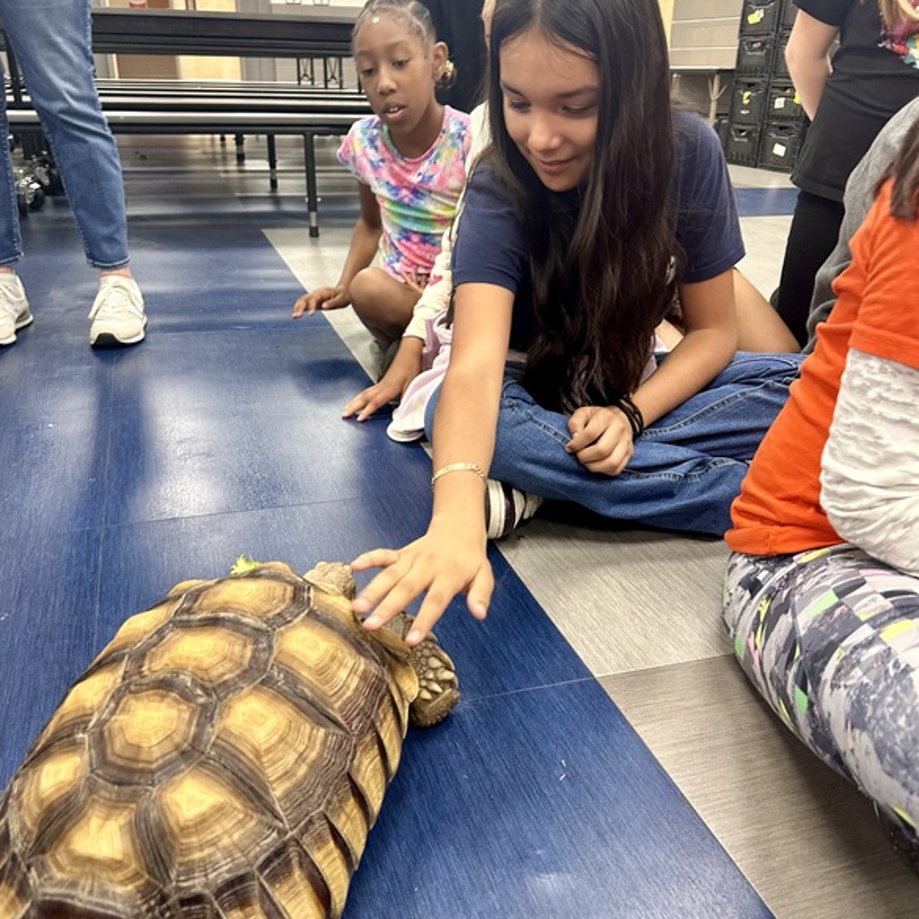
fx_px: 871
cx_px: 454
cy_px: 506
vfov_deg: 55.5
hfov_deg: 55.6
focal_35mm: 29
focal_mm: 6.86
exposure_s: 1/60
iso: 250
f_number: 1.78
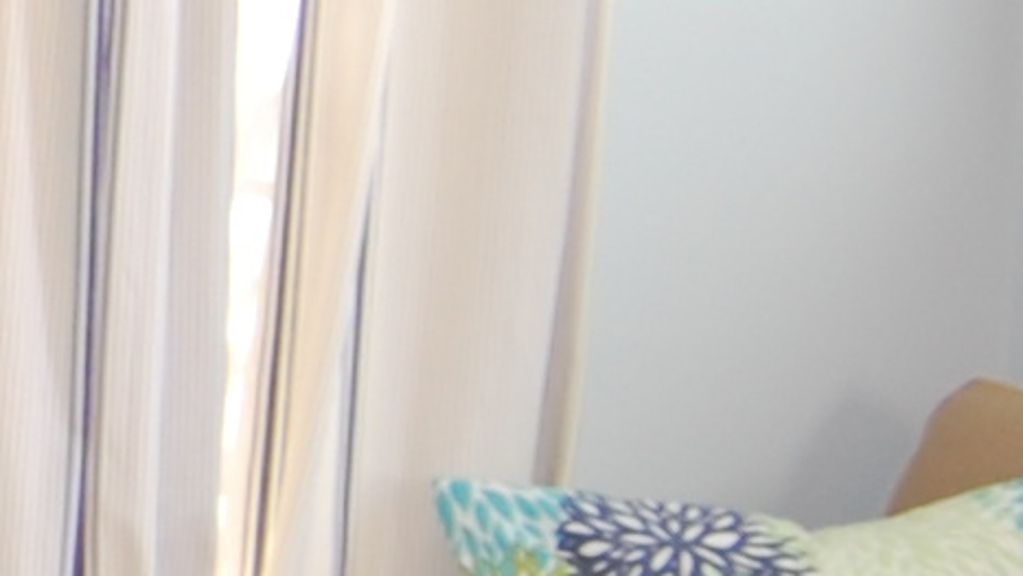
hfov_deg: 10.8
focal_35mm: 182
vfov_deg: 6.6
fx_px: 4938
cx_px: -1016
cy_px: -228
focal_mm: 18
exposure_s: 1/60
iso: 400
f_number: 3.5
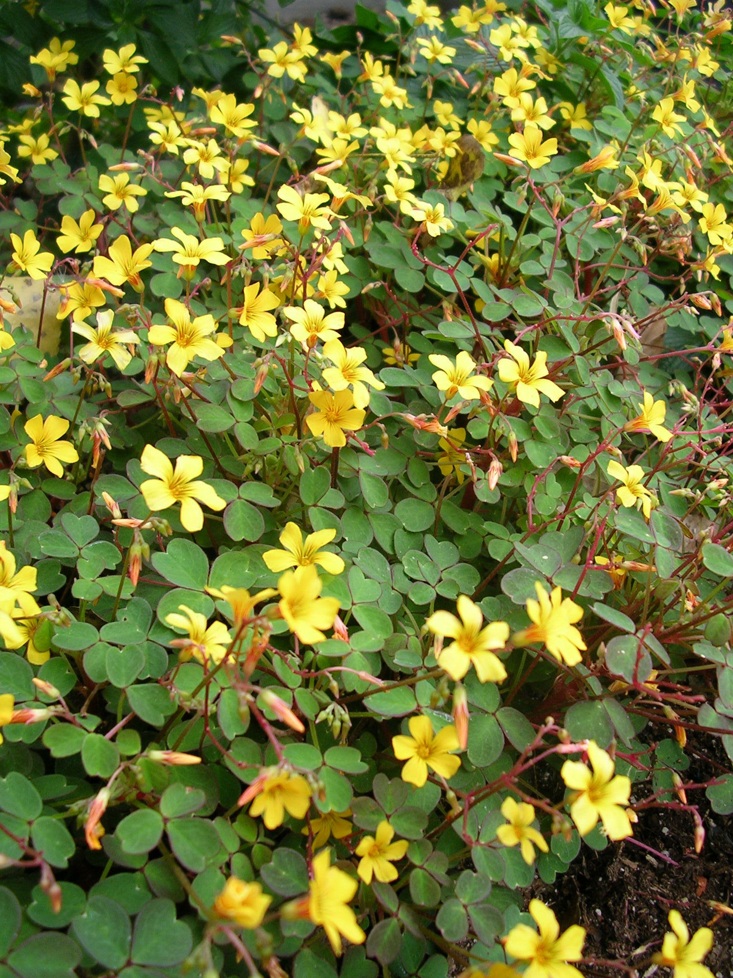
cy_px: 489
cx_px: 366
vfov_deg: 49.0
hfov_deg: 37.7
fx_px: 1073
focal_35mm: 38
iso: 50
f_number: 2.8
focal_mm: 5.8
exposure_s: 1/140
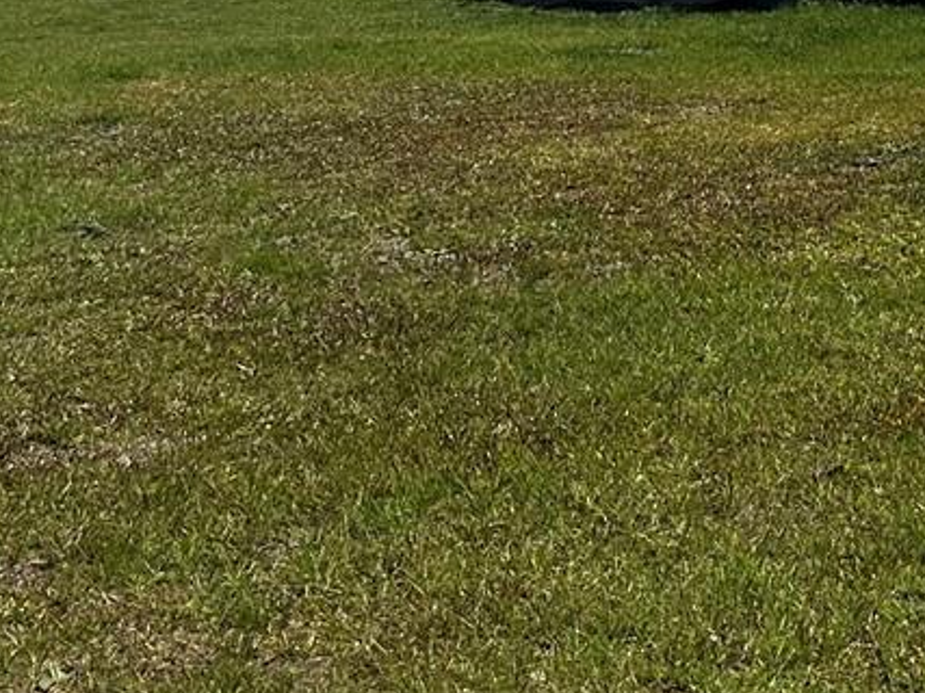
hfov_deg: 21.3
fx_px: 2404
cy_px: -171
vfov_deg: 15.7
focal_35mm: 90
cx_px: 845
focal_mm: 6.86
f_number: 1.78
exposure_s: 1/5848
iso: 80
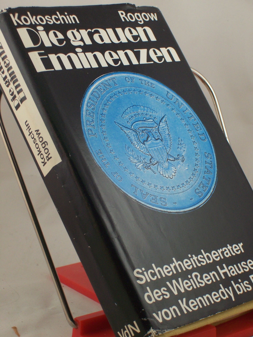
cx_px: 126
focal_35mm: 102
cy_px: 168
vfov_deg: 19.3
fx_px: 994
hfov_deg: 14.5
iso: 125
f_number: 4.6
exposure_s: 1/100
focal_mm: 16.8
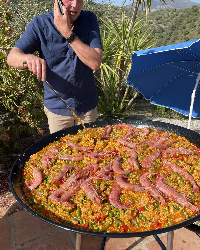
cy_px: 137
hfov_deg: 51.5
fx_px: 207
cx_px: 98
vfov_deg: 62.1
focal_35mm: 28
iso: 32
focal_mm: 4.2
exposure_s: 1/2451
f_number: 1.6
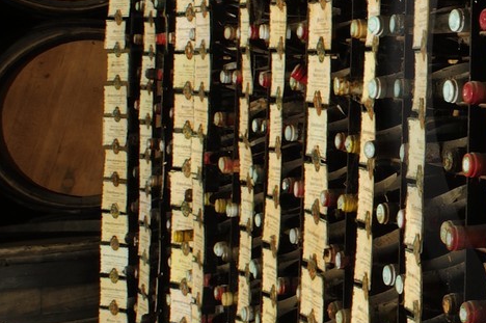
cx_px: 813
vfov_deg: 16.5
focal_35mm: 82
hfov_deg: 19.8
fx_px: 1106
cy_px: 74
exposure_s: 10
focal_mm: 24
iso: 200
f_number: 27
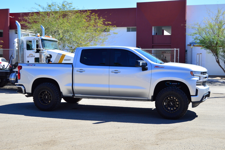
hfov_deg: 42.4
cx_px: 112
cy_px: 75
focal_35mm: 46
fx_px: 290
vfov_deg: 28.9
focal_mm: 31
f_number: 7.1
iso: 400
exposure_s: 1/1000
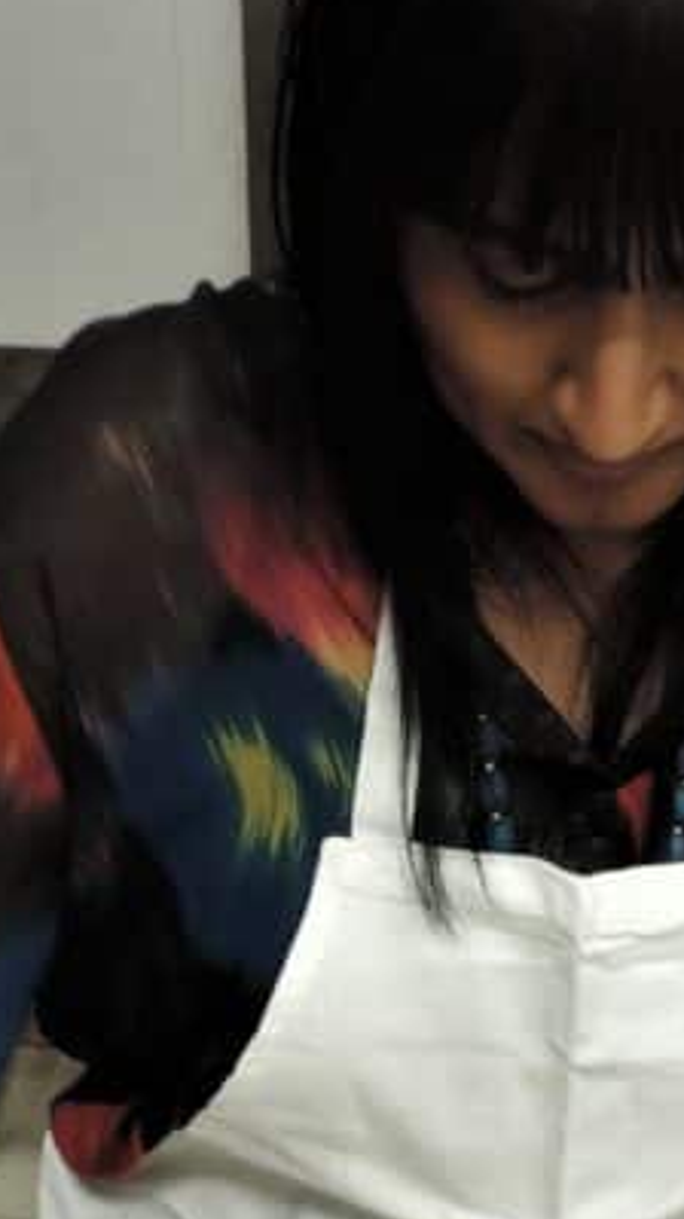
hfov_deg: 17.2
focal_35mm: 70
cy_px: 1074
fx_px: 2260
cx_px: 324
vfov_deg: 29.1
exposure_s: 1/30
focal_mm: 4.3
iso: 220
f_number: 3
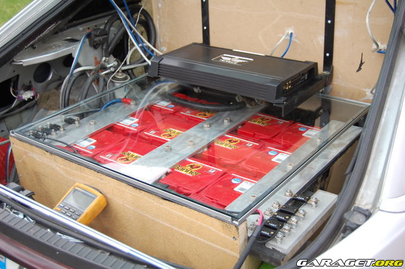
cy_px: 134
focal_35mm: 48
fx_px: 540
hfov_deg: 41.1
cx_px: 202
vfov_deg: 28.0
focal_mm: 32
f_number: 4.5
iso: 400
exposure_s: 1/80
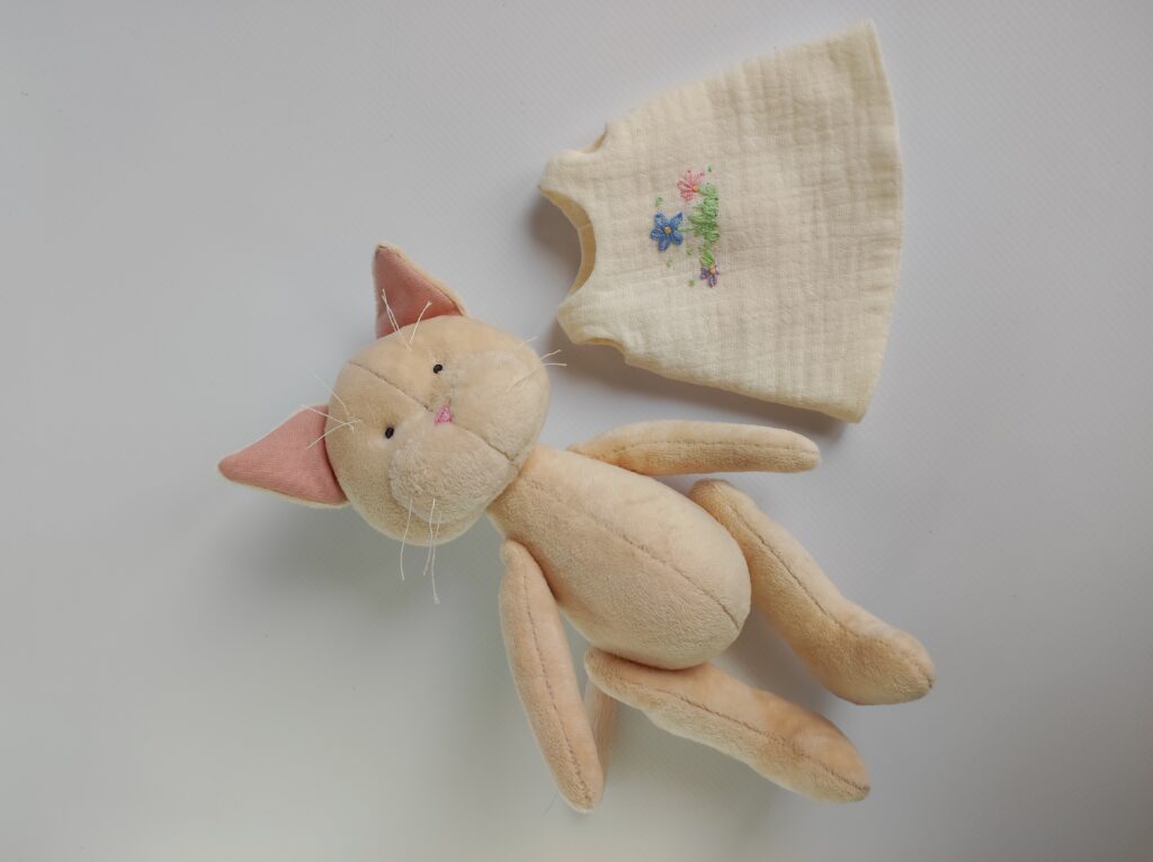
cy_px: 431
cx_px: 576
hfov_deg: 69.4
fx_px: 832
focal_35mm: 25
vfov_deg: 54.8
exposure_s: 1/100
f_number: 1.79
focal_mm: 4.7
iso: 177
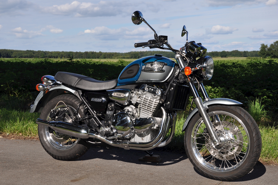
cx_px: 139
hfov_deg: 33.4
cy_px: 92
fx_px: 463
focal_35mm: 60
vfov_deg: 22.6
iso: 200
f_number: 10
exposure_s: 1/400
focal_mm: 40
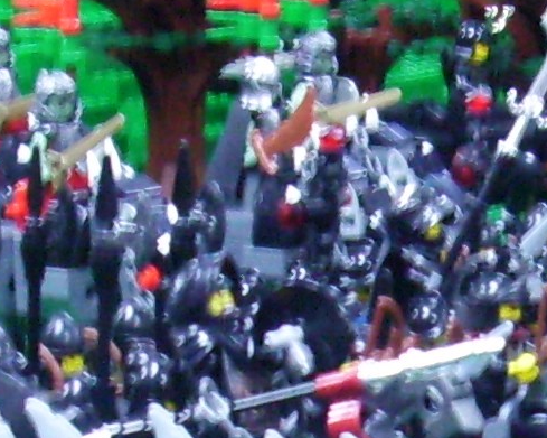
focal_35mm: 235
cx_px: 469
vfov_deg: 6.5
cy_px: 600
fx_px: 3804
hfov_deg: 8.2
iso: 160
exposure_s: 1/8
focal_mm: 5.7
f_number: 2.9
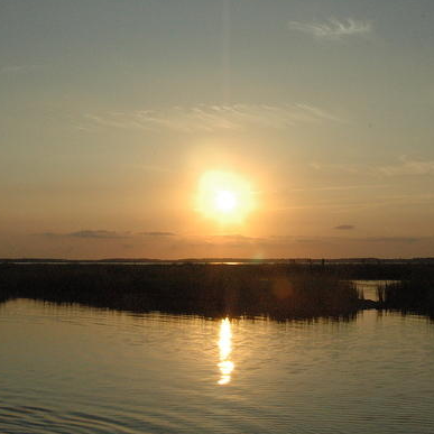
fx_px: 837
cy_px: 223
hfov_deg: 29.1
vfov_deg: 29.1
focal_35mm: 59
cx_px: 241
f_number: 20
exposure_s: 1/1600
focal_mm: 28
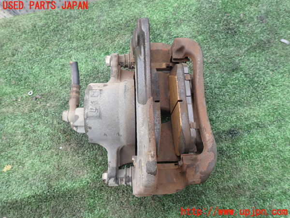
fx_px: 209
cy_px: 109
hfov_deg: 69.4
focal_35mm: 25
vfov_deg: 54.9
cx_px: 145
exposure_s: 1/60
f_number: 2.8
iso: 100
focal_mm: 4.5
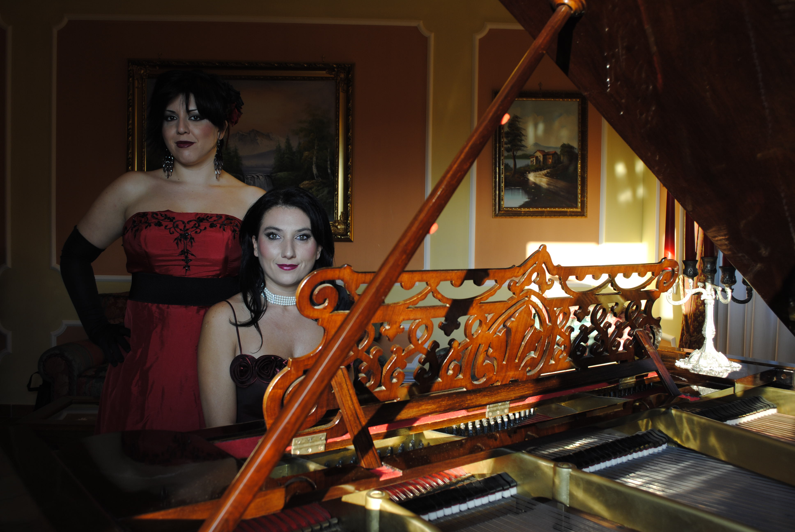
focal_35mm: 33
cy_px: 266
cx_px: 398
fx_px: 730
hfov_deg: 57.2
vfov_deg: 40.1
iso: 100
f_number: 6.3
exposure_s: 1/20
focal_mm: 22
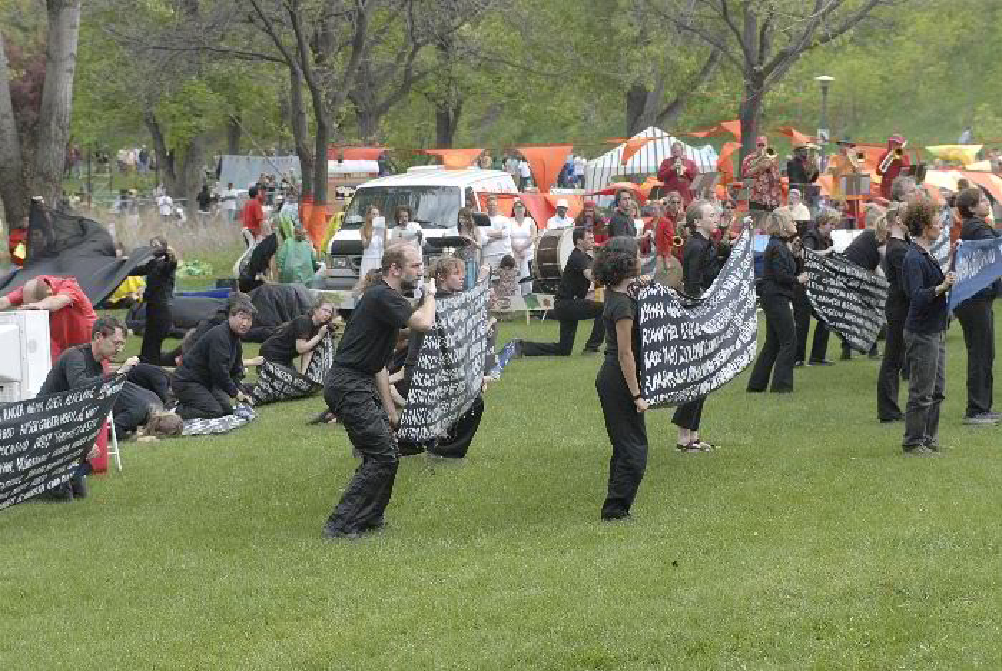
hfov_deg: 17.0
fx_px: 3345
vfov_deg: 11.5
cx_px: 501
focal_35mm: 120
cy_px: 336
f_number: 5.6
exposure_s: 1/400
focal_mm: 80
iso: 400
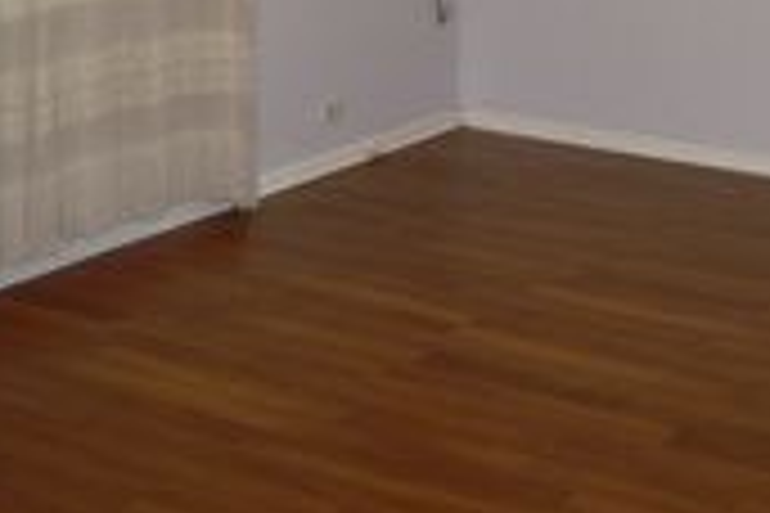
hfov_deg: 27.0
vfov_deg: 17.2
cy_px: -173
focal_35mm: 74
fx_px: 1583
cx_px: 567
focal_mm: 18
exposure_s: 1/80
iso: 400
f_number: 3.5
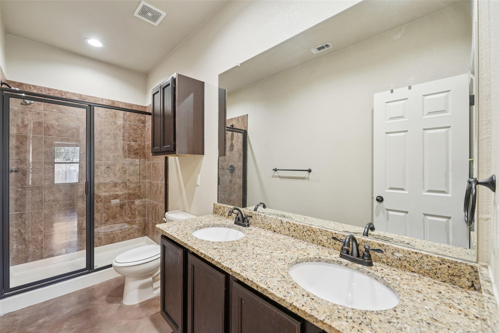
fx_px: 202
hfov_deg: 101.9
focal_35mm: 15
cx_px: 250
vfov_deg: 78.8
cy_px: 166
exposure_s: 1/13
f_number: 8
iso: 800
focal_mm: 14.6
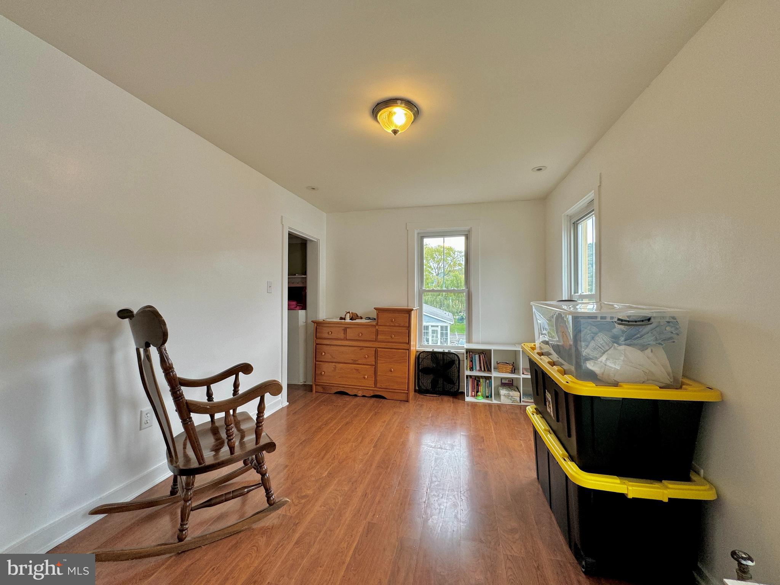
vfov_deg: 85.7
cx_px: 390
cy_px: 292
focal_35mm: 14
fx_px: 315
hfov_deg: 102.1
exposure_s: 1/99
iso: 80
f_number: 2.2
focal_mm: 2.22
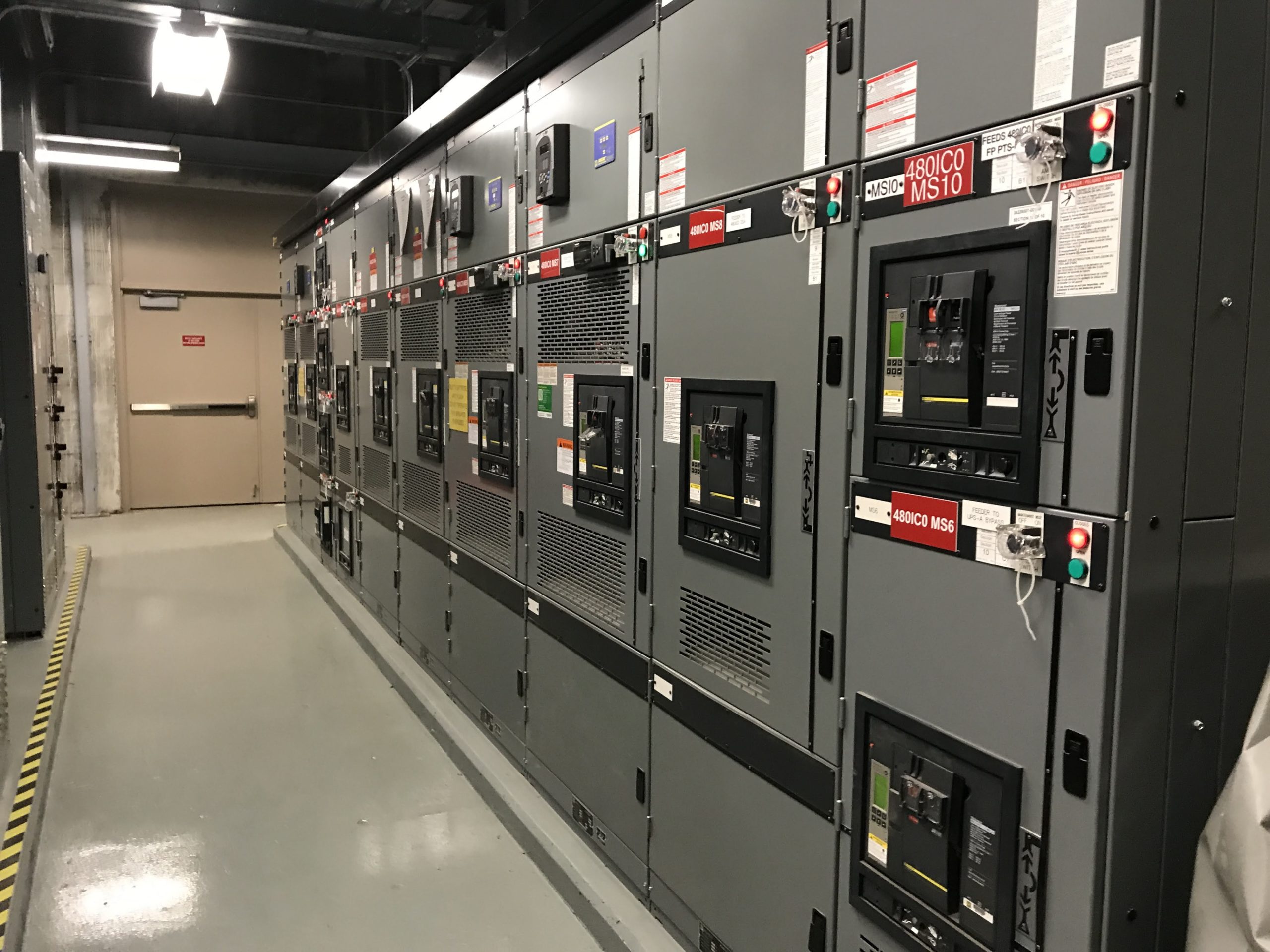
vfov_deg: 49.7
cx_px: 635
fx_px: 1027
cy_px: 476
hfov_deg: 63.4
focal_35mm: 28
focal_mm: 3.99
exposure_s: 1/15
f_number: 1.8
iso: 50
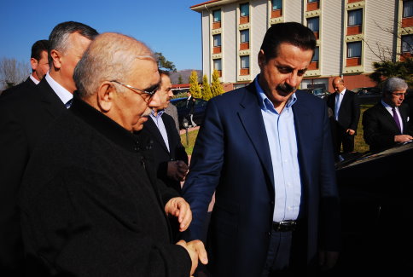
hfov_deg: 61.8
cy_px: 138
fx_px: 345
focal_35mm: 30
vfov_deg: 43.8
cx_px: 206
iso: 250
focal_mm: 20
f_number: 5.6
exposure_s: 1/1000
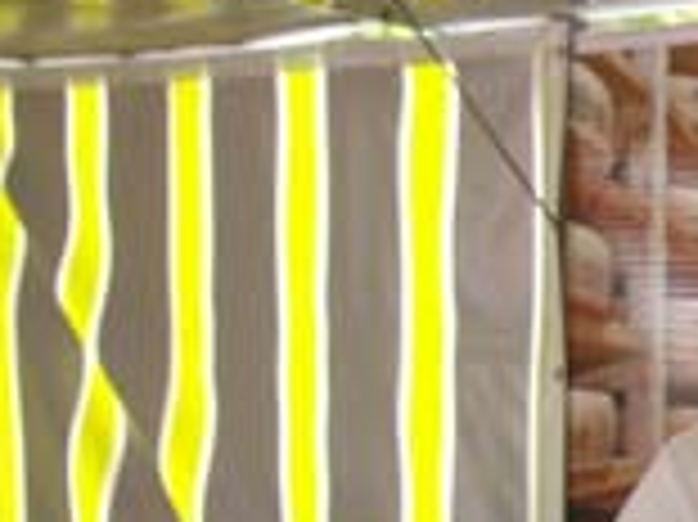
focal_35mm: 132
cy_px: 344
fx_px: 2660
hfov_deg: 14.0
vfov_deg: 11.2
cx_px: 1045
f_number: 2.8
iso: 80
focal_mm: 6.8
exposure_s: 1/80
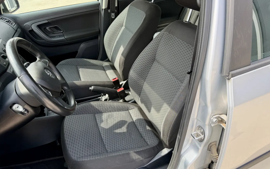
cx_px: 136
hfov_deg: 70.4
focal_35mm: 26
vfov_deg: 47.5
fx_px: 191
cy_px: 76
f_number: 1.78
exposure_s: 1/765
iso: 100
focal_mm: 6.76
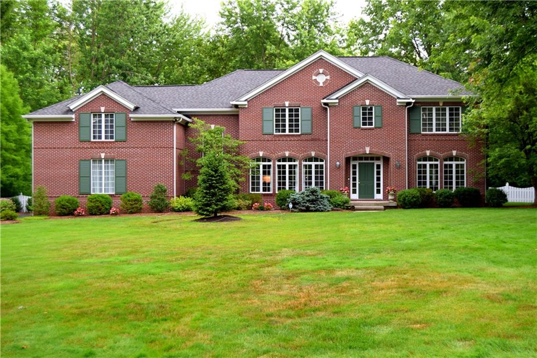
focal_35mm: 51
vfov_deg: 26.5
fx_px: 760
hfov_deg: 38.9
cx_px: 268
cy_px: 179
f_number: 5.6
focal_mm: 34
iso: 200
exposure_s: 1/60
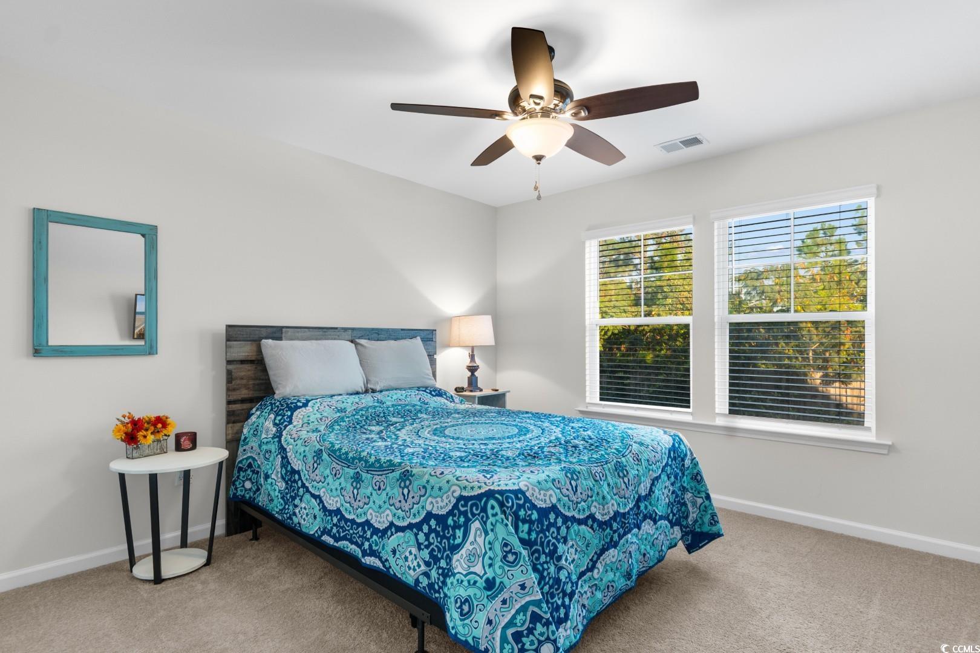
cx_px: 490
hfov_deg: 90.0
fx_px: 490
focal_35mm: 18
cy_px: 326
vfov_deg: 67.4
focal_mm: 12
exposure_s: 1/5
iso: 100
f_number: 4.8
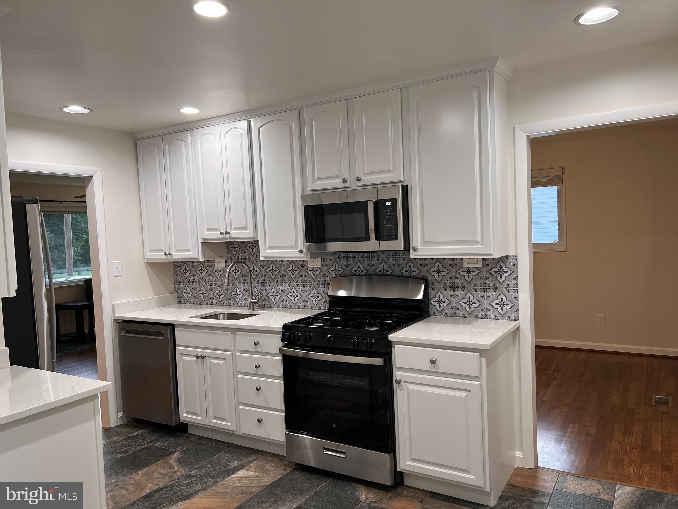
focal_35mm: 26
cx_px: 339
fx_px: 509
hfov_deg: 67.3
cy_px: 254
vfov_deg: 53.1
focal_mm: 5.7
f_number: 1.5
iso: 80
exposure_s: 1/60
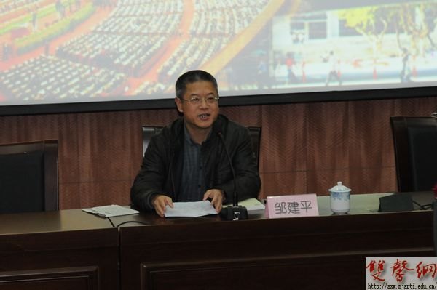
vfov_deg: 7.6
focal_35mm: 180
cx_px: 218
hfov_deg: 11.4
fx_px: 2183
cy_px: 145
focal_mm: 120
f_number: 6.3
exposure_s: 1/60
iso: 2000
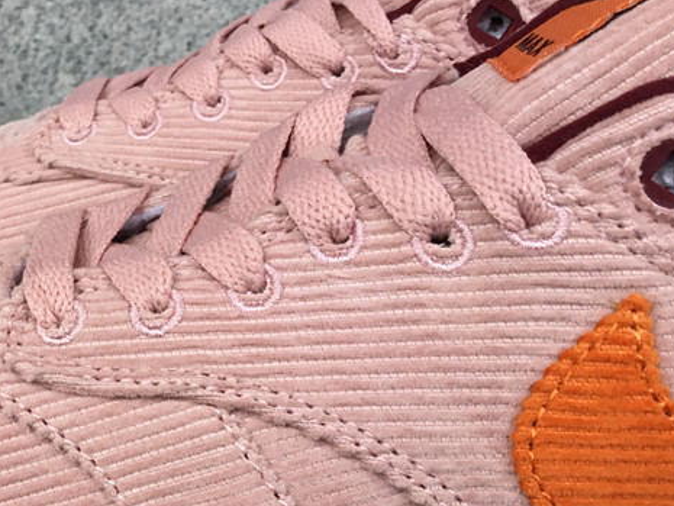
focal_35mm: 60
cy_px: 417
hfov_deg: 30.8
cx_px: 70
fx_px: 1169
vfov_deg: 24.0
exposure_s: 1/100
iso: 25
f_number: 2.4
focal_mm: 3.3
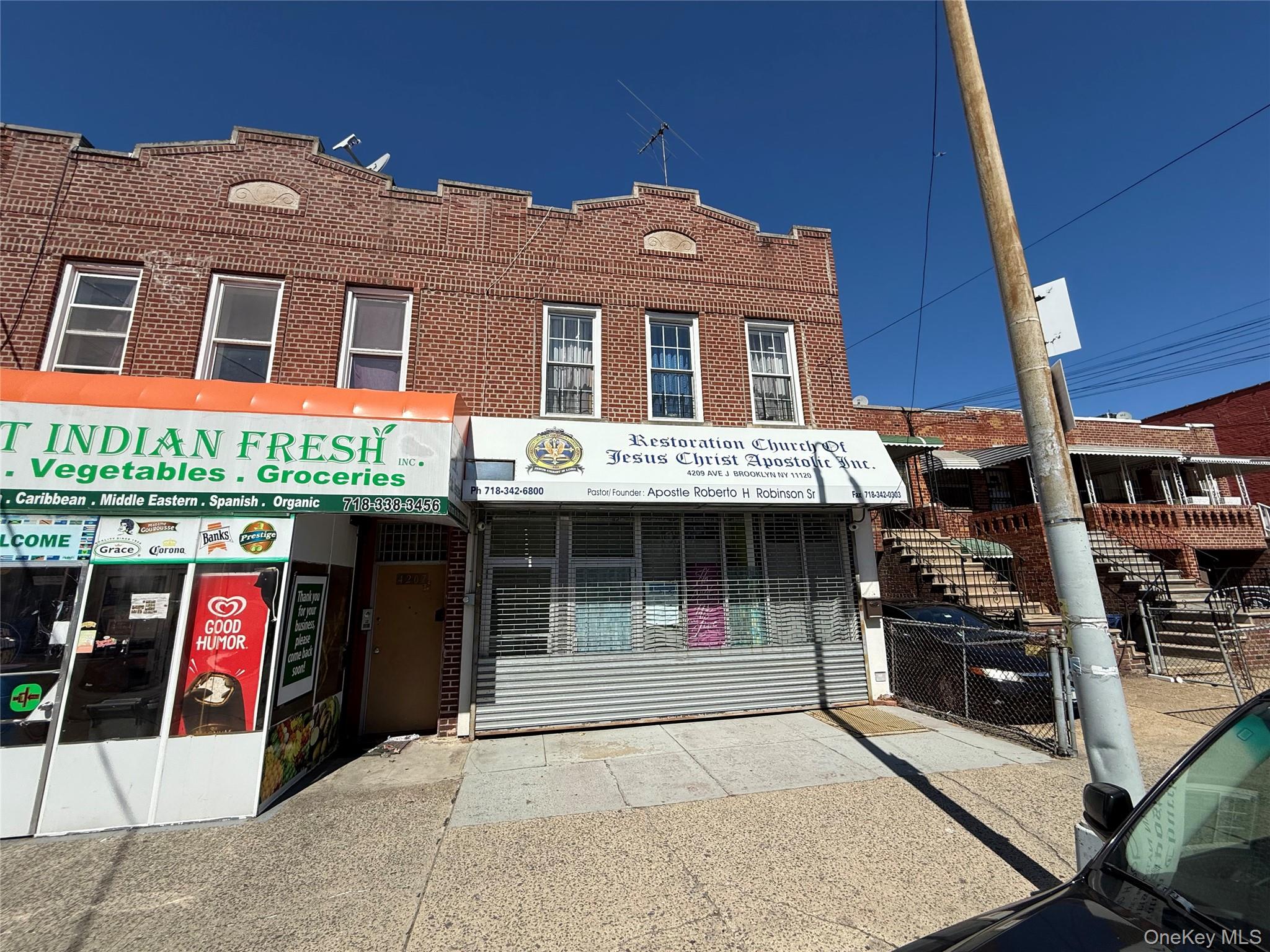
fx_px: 514
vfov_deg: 85.7
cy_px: 476
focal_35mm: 14
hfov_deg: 102.1
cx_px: 635
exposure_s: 1/5155
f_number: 2.2
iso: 50
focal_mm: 2.22
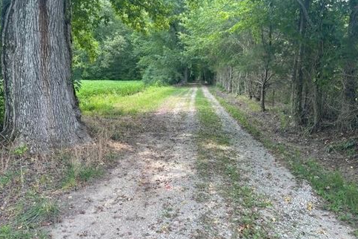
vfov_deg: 46.4
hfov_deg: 65.5
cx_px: 176
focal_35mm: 28
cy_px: 124
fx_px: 278
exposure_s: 1/428
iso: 32
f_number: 1.6
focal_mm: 5.1
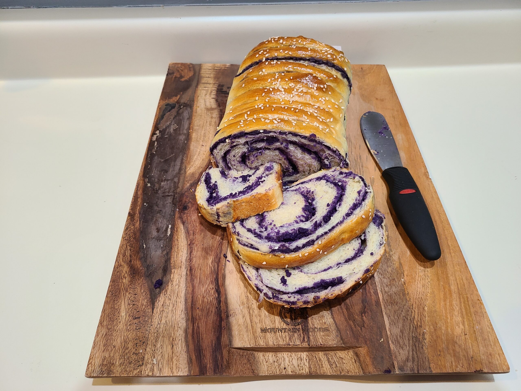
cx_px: 260
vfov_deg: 53.1
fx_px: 391
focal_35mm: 26
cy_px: 196
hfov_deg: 67.3
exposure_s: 1/60
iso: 250
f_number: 1.8
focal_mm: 5.4
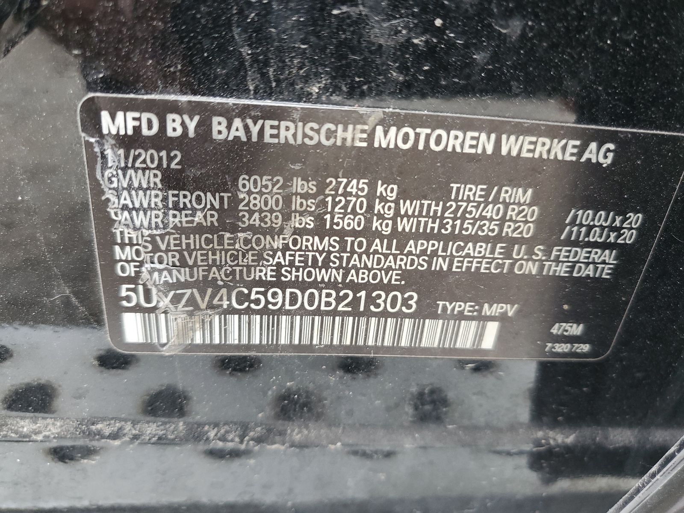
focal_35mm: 26
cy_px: 256
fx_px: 514
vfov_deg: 53.1
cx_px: 342
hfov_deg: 67.3
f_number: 1.5
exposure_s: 1/60.2
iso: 68
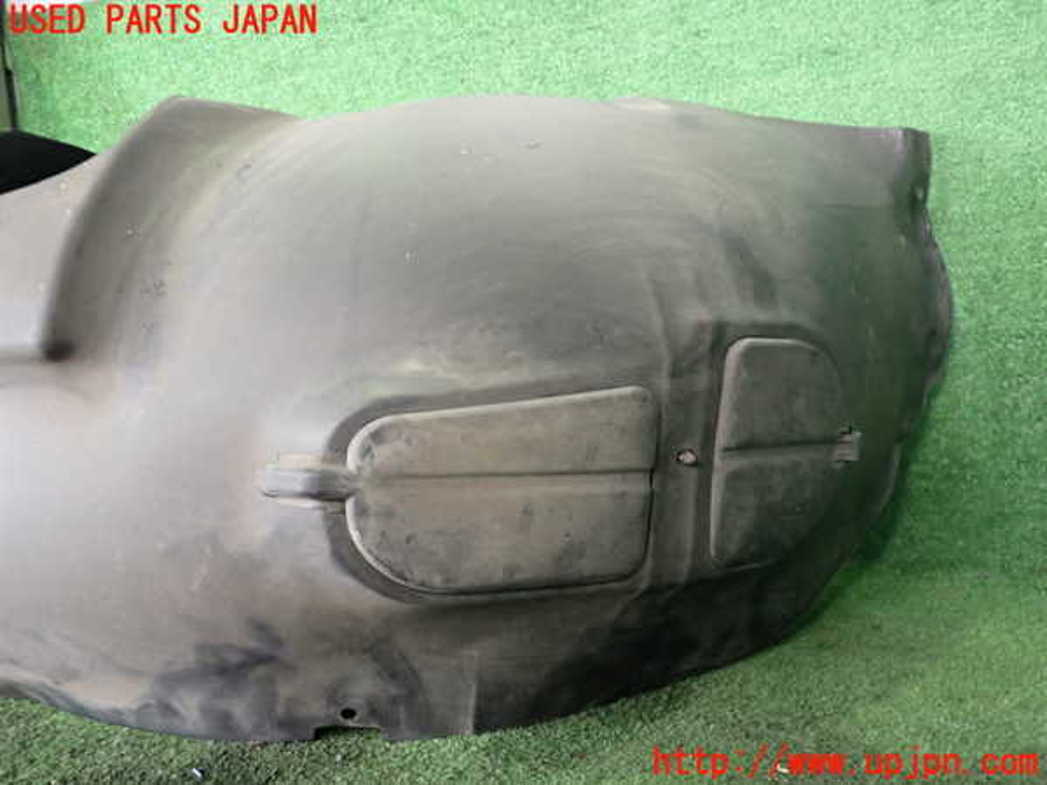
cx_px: 524
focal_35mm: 30
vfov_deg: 46.8
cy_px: 392
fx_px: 907
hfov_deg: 60.0
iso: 400
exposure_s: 1/30
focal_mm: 5.4
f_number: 2.3
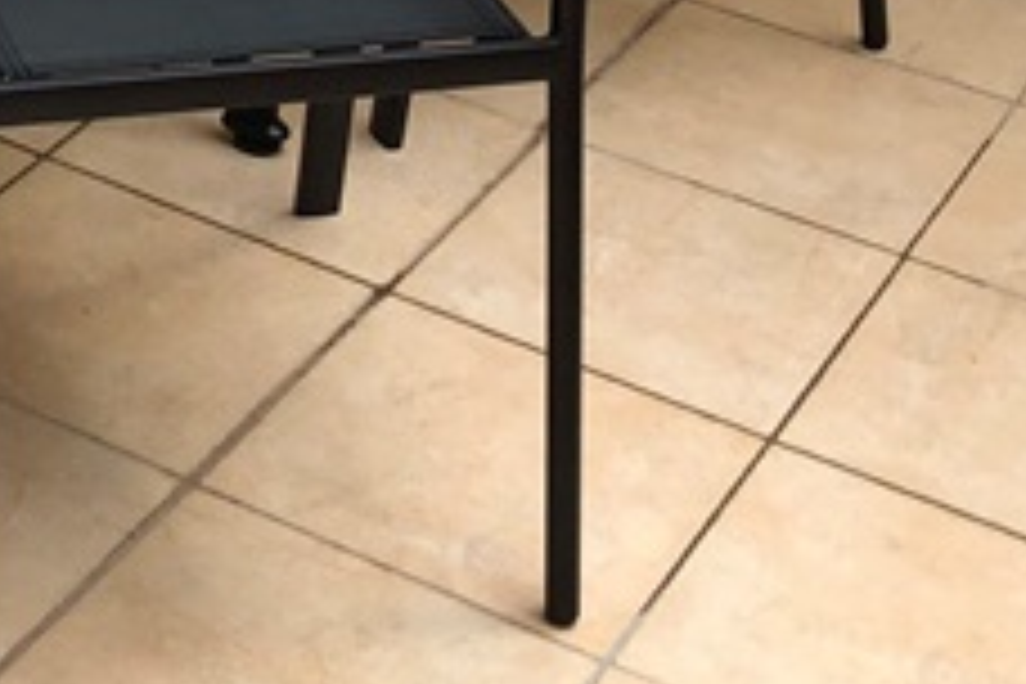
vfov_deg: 11.0
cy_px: -637
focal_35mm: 115
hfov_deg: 17.1
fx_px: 3277
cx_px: -171
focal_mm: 3.99
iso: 20
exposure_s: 1/747
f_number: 1.8
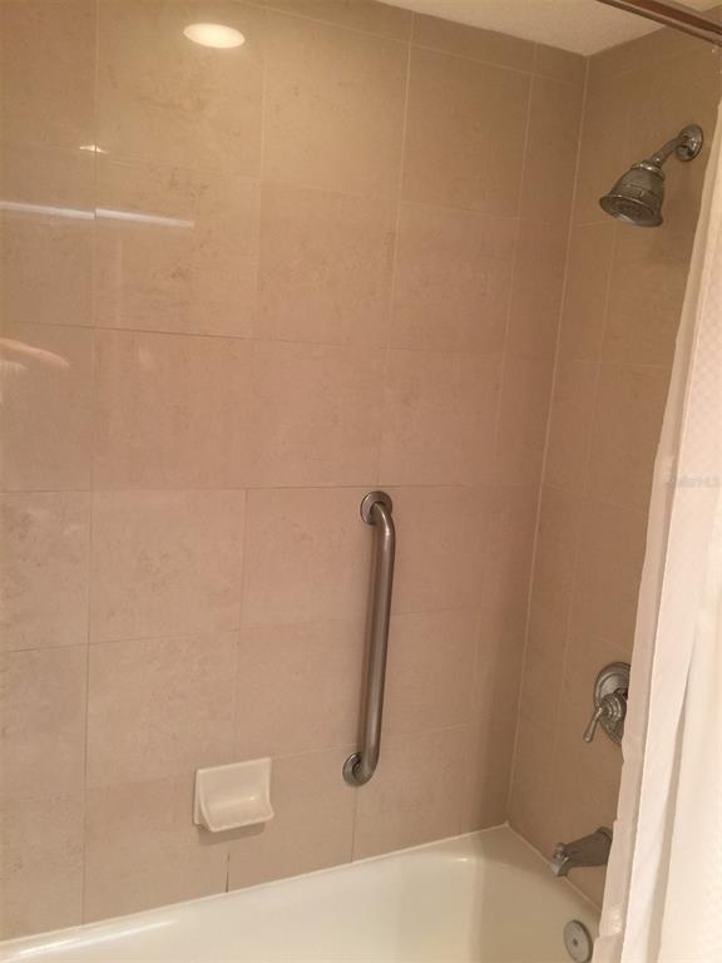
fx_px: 806
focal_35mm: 29
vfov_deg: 61.7
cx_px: 361
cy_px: 482
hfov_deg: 48.2
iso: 50
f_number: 2.2
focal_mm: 4.15
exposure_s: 1/15
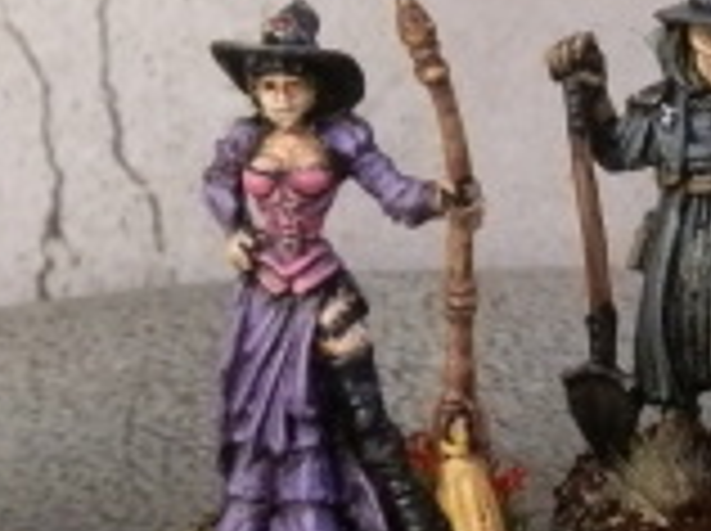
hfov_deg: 20.0
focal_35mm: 95
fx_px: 1948
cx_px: 711
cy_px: 292
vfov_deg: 15.5
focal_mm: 5
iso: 400
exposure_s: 1/125
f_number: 3.1
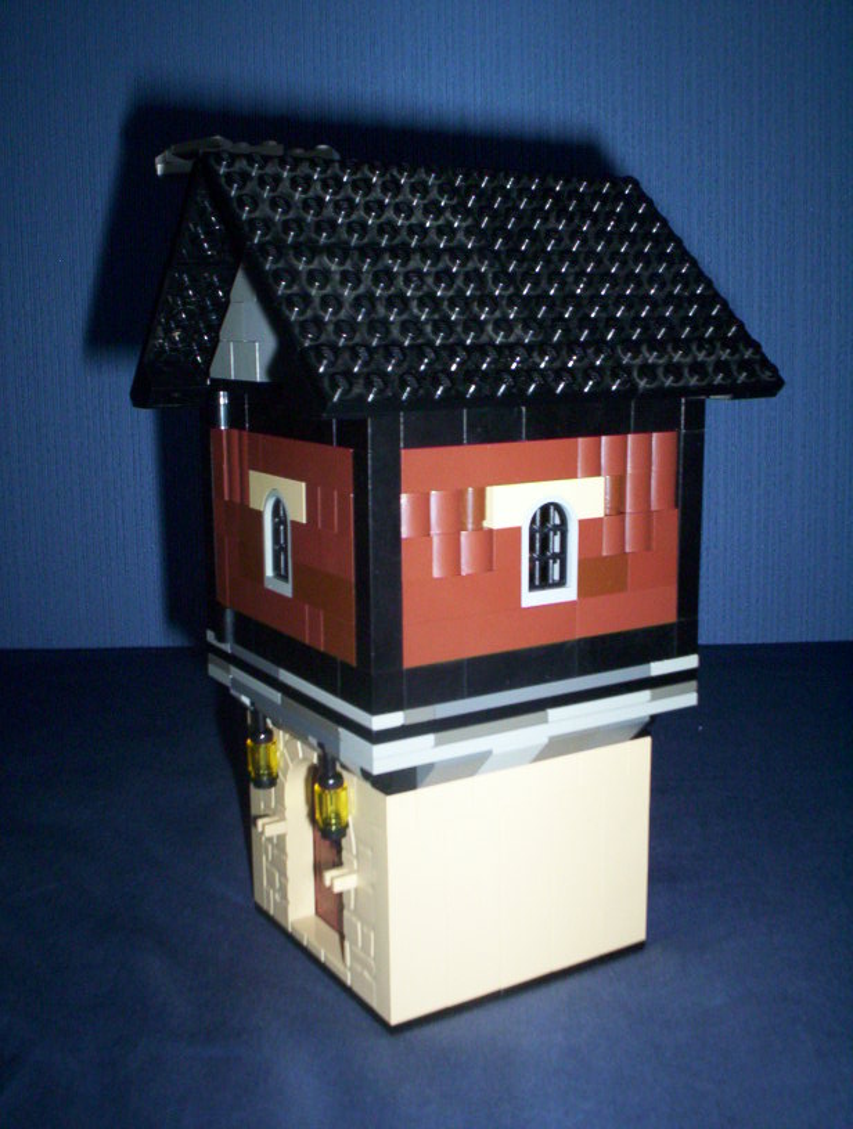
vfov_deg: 48.9
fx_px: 1243
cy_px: 564
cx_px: 426
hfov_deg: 37.9
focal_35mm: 38
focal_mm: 4.99
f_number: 4.5
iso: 140
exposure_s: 1/60
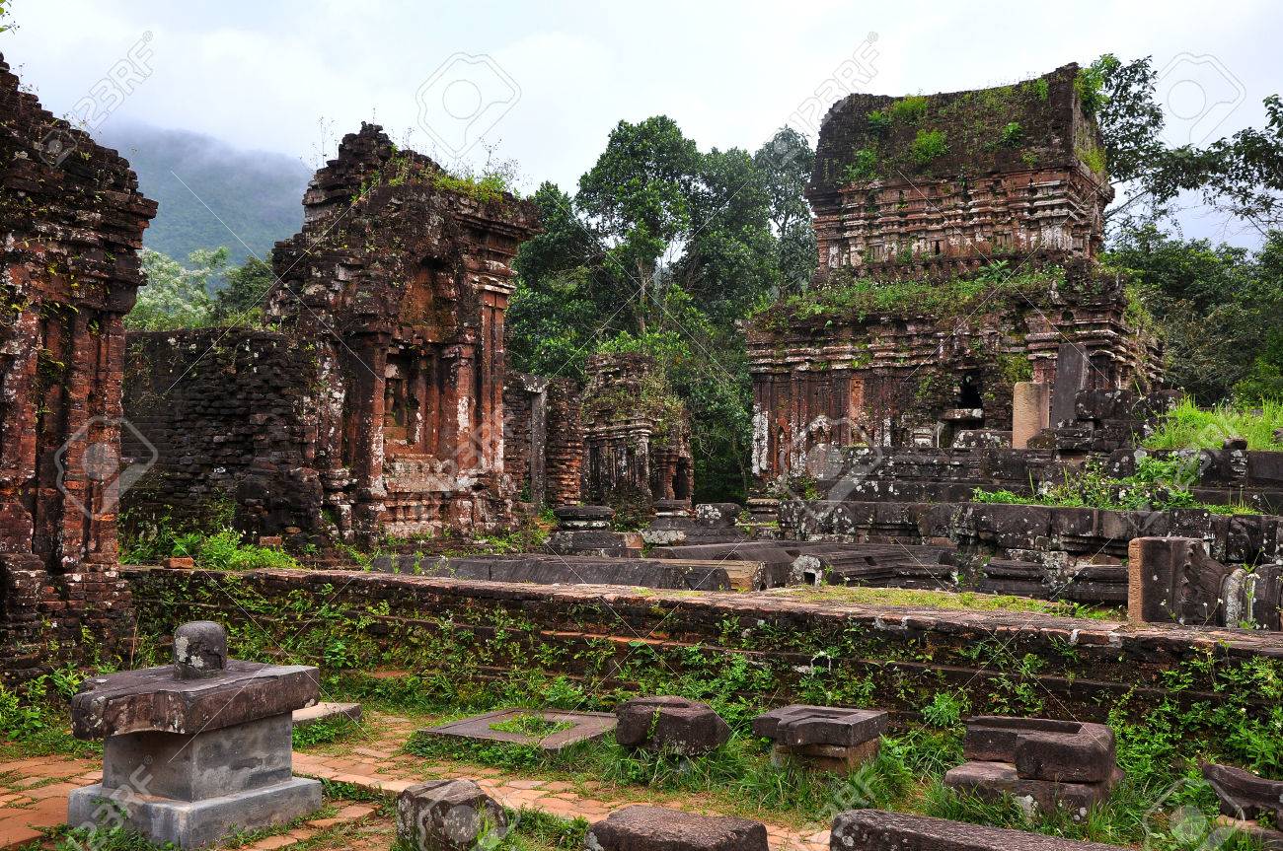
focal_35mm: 42
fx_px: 1495
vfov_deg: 31.8
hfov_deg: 46.5
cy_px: 426
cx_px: 642
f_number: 8
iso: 250
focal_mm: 28
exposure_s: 1/50
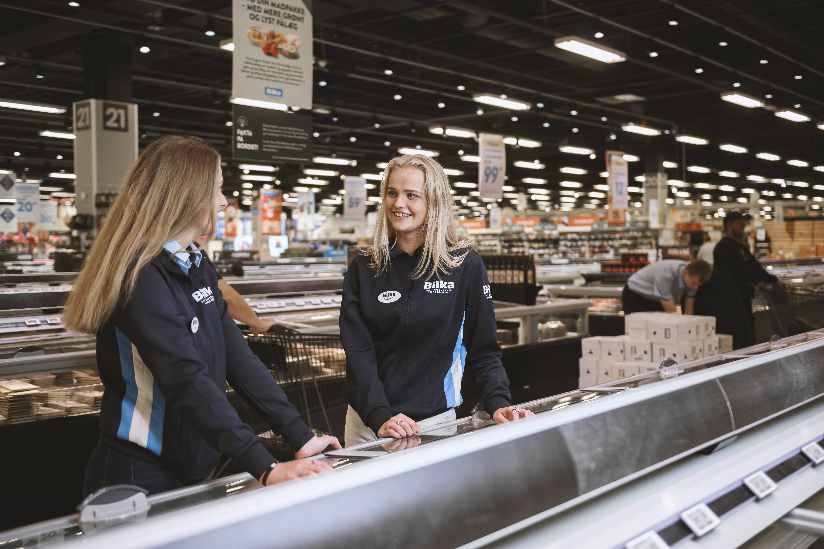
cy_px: 274
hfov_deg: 50.7
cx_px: 412
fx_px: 870
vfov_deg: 35.1
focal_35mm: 38
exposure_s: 1/125
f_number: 2.8
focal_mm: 38
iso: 400
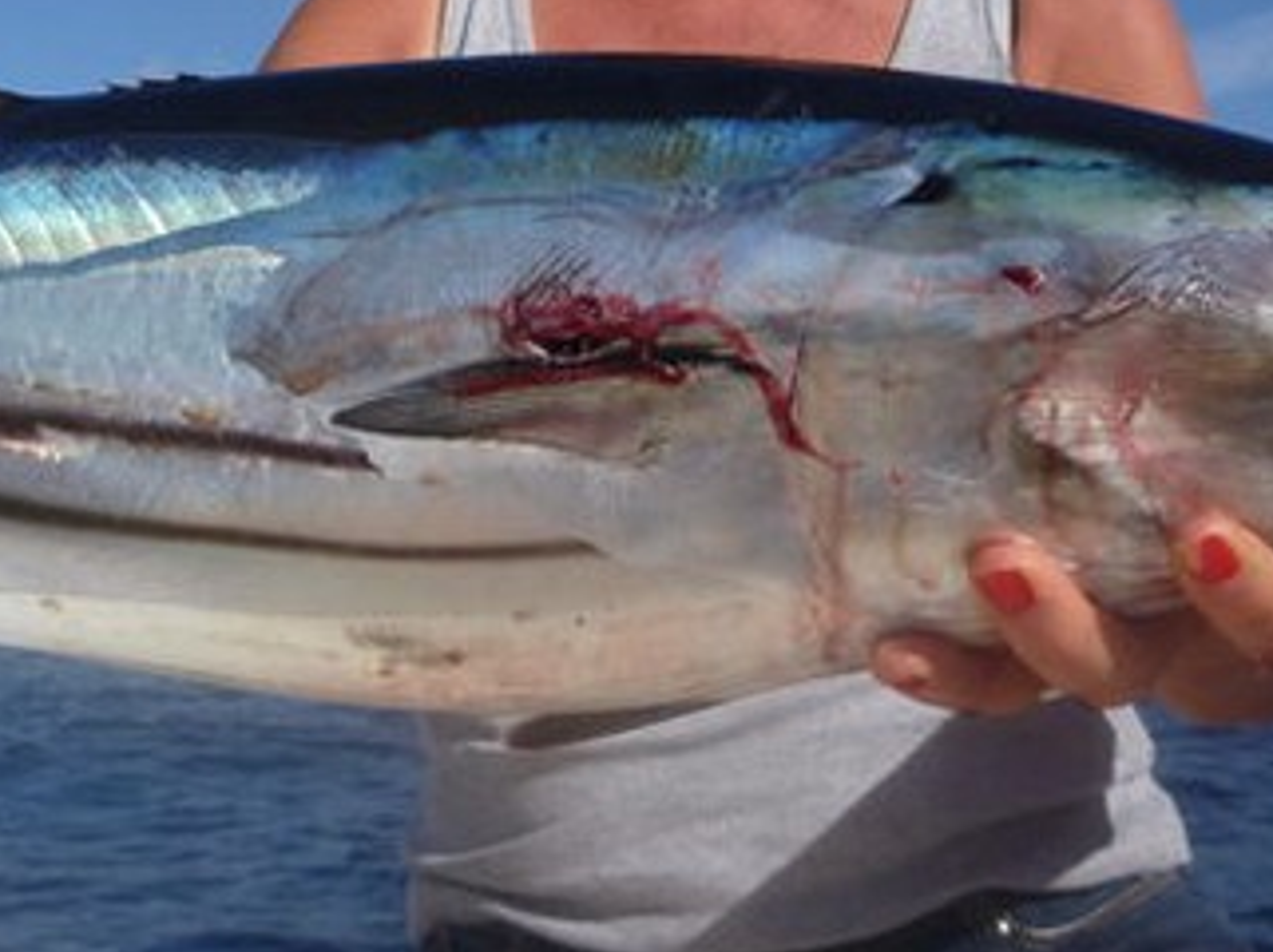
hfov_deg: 34.5
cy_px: 151
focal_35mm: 55
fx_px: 2020
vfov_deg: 25.9
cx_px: 385
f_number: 10
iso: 100
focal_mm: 4.9
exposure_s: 1/200
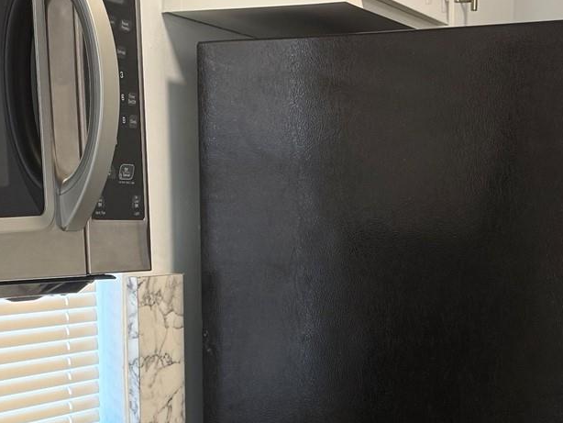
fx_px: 1302
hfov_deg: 24.4
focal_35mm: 80
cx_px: 319
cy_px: 423
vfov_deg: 18.0
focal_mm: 6.76
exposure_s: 1/60
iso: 160
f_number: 1.78
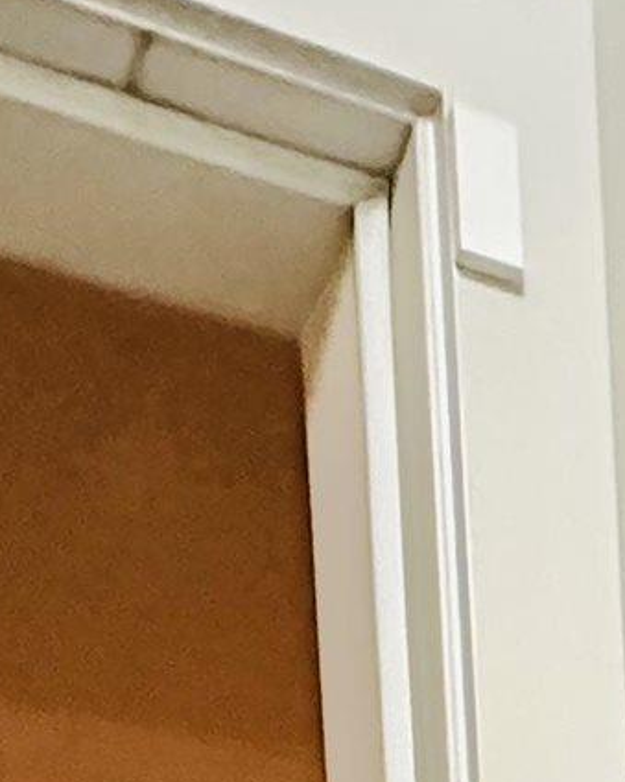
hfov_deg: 14.0
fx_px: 2290
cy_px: 1900
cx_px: 1077
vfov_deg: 13.7
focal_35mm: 99
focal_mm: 2.22
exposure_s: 1/60
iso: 1000
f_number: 2.2
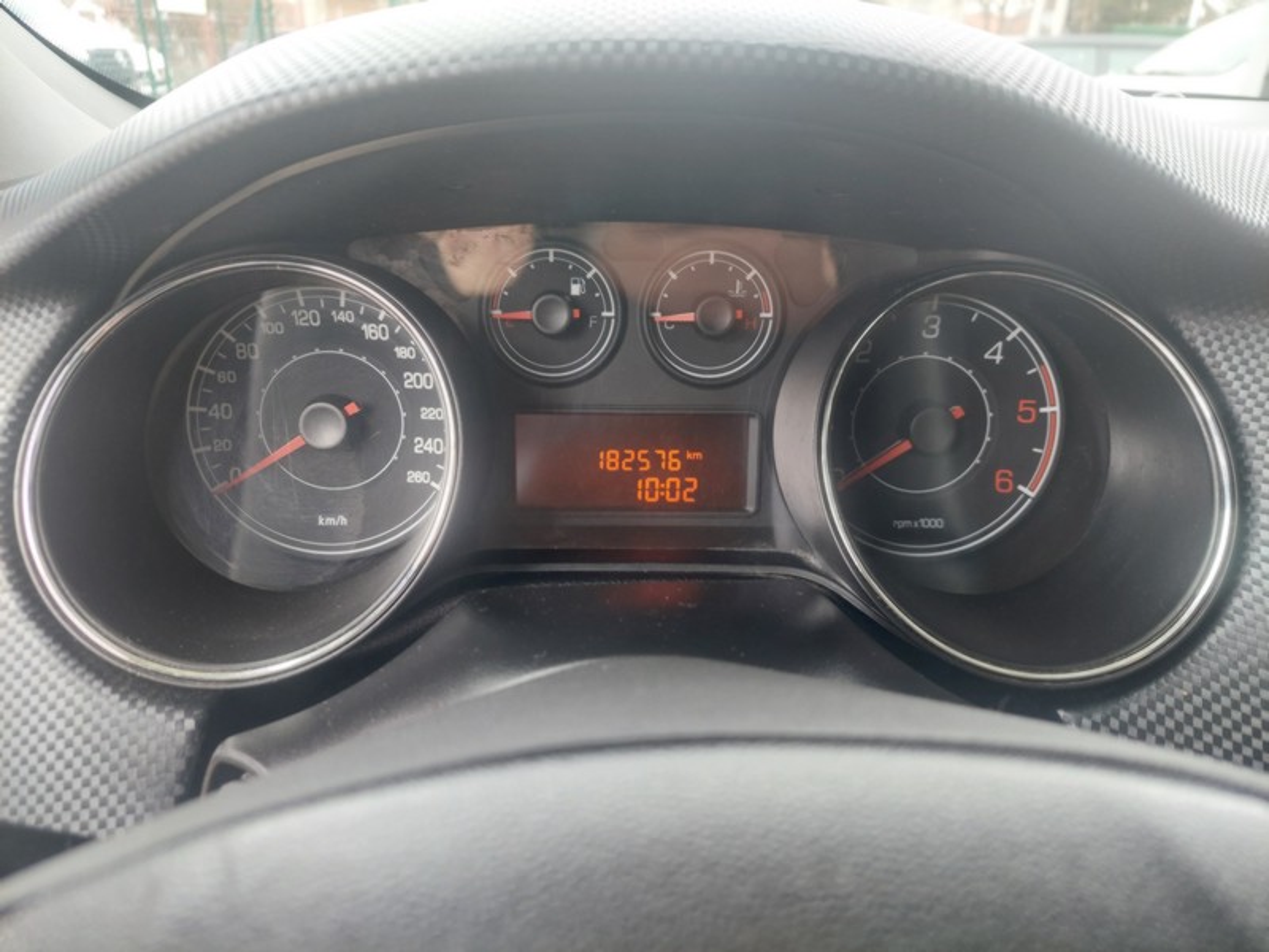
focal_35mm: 25
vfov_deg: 54.9
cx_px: 634
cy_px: 476
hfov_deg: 69.4
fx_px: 916
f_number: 1.8
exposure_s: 1/50
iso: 125
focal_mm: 5.23
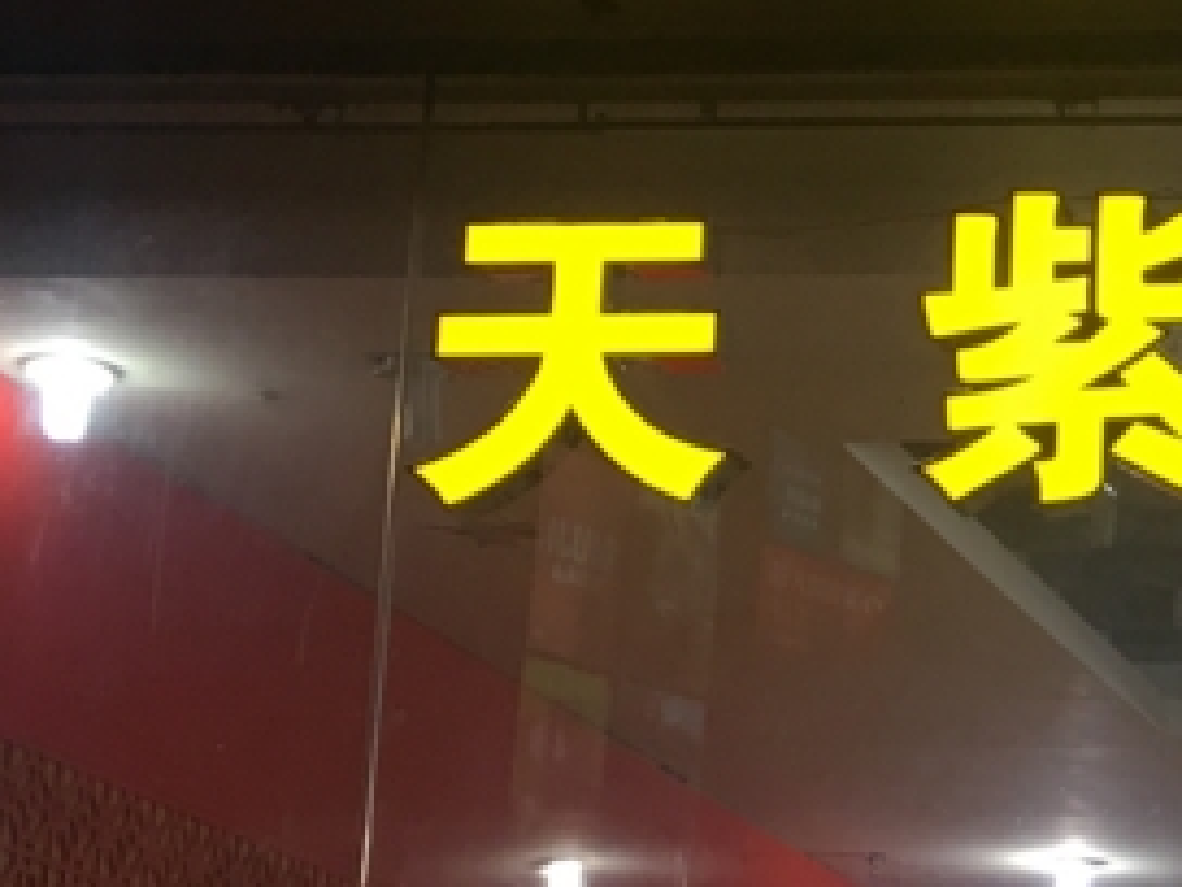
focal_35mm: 109
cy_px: 757
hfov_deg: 16.4
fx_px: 3722
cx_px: 1773
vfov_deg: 13.5
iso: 32
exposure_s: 1/33
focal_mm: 4.15
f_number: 2.2
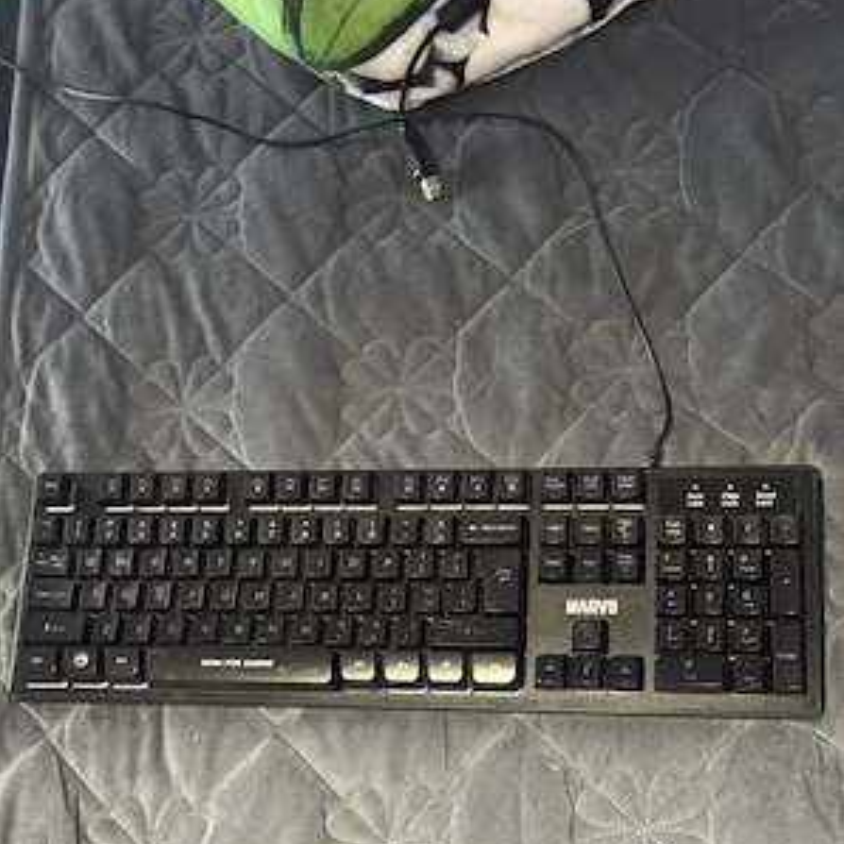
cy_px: 544
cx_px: 422
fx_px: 1572
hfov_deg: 30.0
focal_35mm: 57
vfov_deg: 29.9
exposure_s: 1/30
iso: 800
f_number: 1.78
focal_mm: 6.76
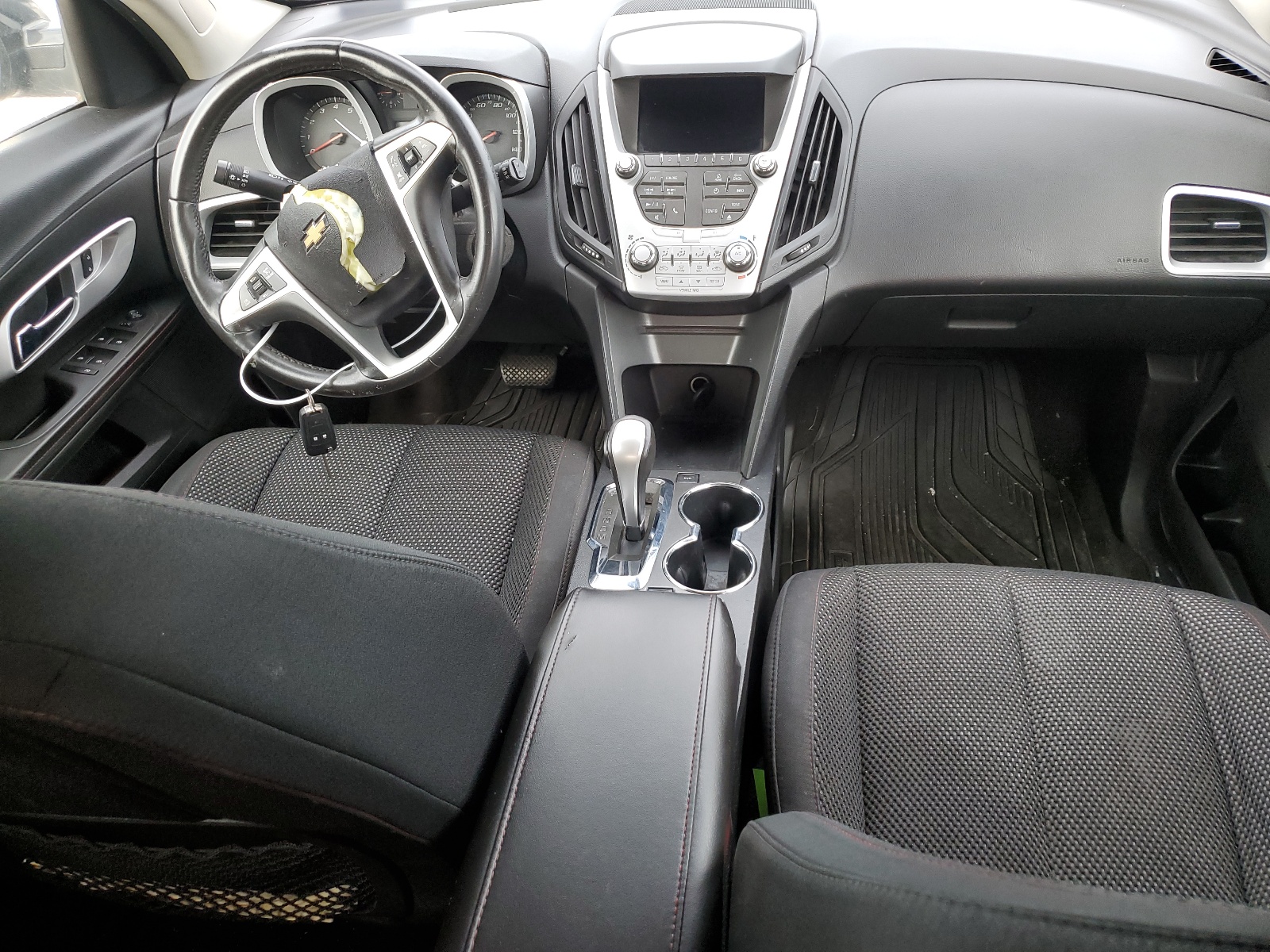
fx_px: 954
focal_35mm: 26
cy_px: 476
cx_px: 635
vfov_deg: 53.1
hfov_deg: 67.3
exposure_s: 1/120
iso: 70
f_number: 1.5
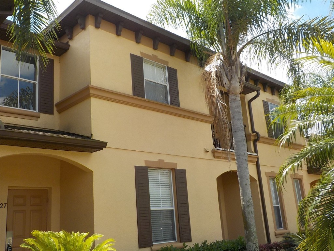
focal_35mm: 30
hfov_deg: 60.0
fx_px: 289
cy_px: 126
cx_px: 167
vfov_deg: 46.8
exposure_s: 1/800
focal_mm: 4.1
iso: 125
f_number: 3.3
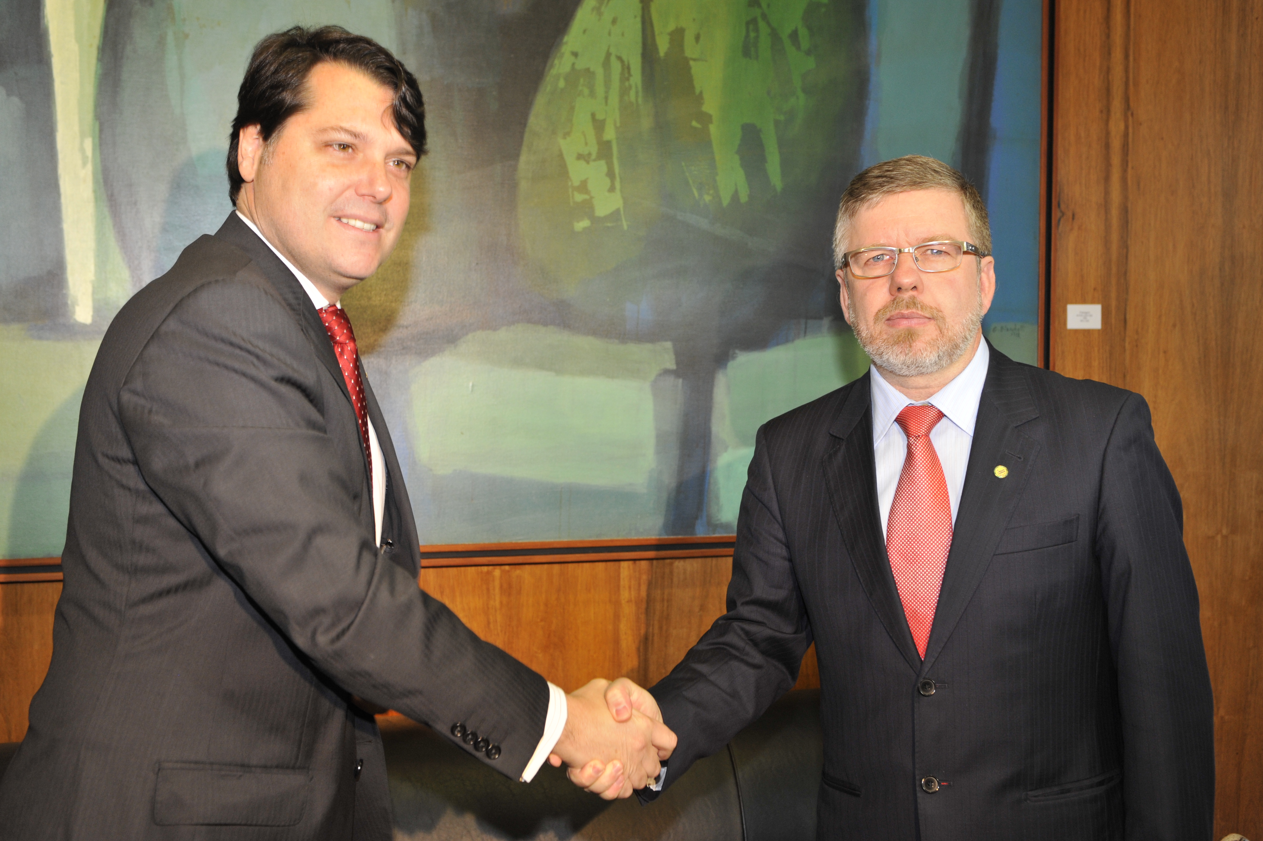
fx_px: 1473
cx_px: 632
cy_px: 420
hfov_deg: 46.4
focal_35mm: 42
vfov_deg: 31.9
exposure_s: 1/60
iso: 1250
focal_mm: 42
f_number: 5.6
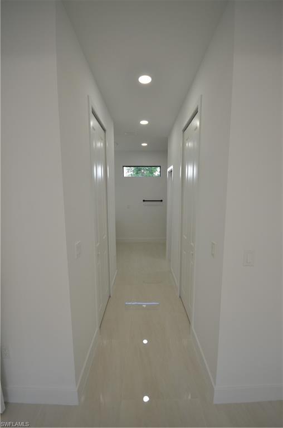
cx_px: 142
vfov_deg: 100.5
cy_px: 214
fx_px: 178
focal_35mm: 15
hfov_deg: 77.0
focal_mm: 10
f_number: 5.6
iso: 400
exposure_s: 1/125
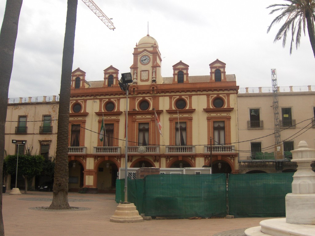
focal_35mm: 35
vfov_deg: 40.7
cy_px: 118
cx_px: 158
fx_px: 318
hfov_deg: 52.6
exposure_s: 1/238
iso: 100
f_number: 2.8
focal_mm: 7.5
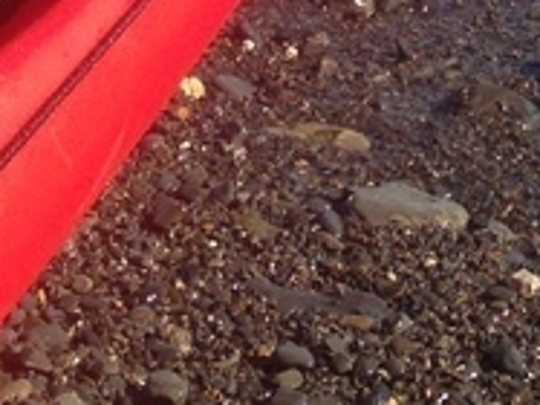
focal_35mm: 181
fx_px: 2822
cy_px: -547
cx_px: 612
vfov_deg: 7.7
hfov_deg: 10.8
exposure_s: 1/1153
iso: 50
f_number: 2.4
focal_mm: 4.12
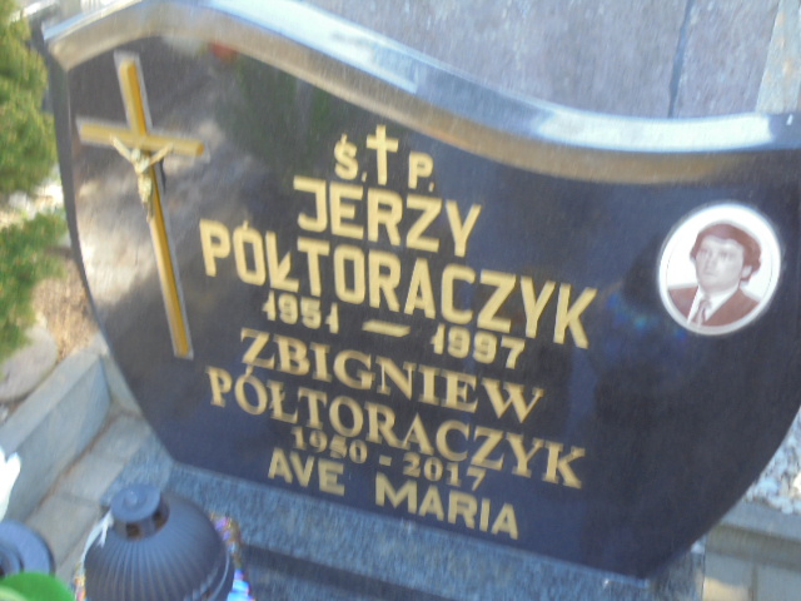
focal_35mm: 38
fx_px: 879
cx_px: 400
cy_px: 300
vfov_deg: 37.7
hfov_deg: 49.0
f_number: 4.2
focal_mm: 6.9
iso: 100
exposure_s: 1/30
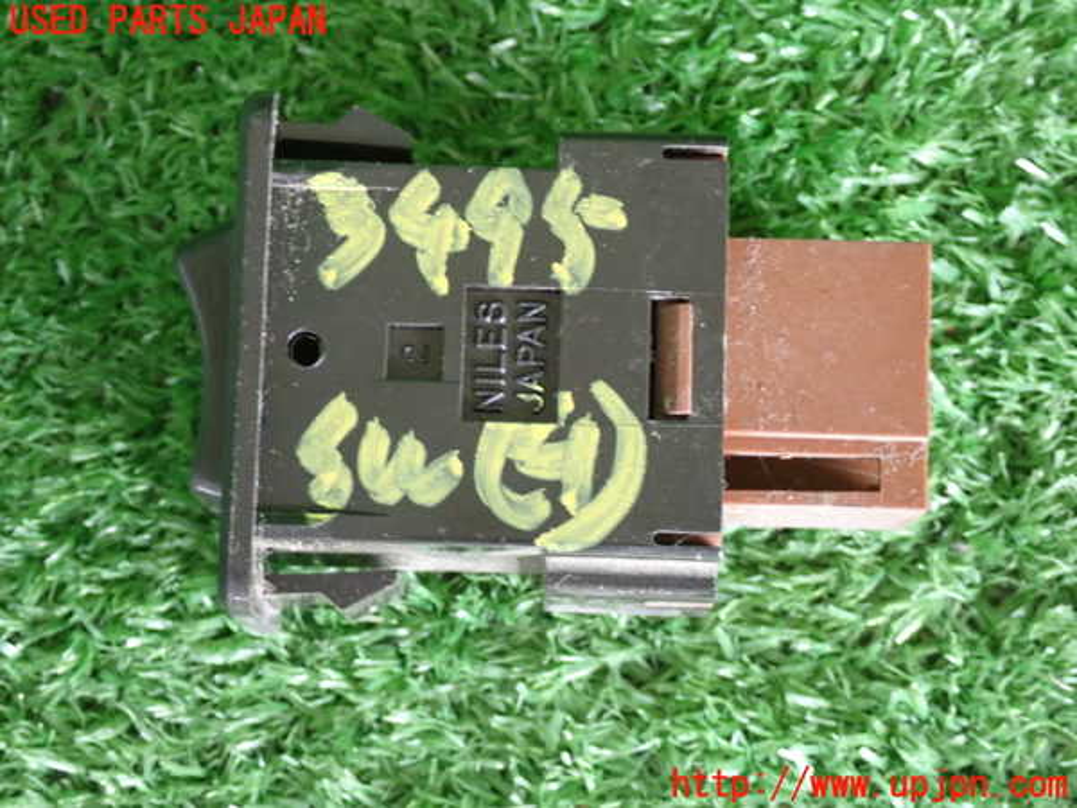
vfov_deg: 18.0
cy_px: 404
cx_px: 538
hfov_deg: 23.8
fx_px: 2551
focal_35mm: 82
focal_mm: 14.62
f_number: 4.3
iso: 800
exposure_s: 1/50
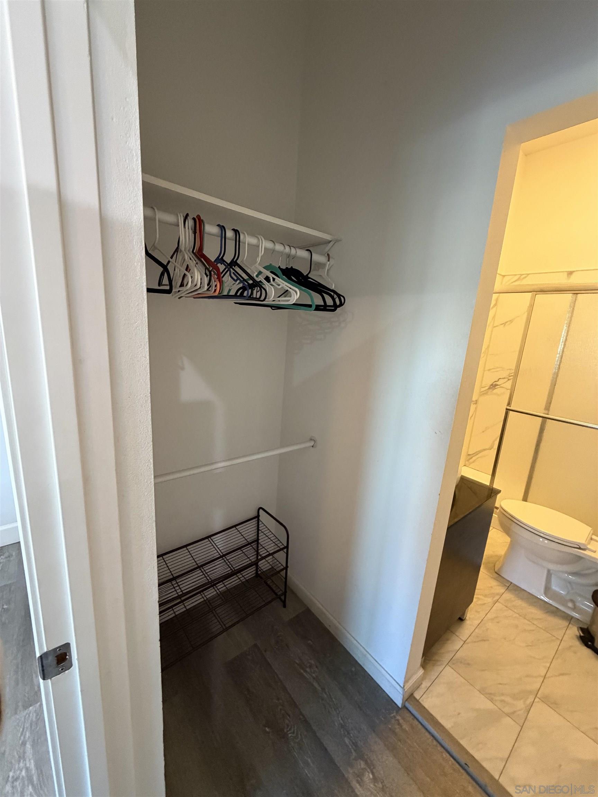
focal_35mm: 14
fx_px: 322
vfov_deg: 102.1
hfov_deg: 85.7
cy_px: 398
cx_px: 299
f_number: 2.2
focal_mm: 2.22
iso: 500
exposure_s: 1/60
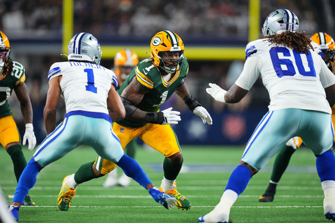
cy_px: 112
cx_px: 168
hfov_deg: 5.2
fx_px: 3721
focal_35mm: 400
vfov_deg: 3.4
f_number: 2.8
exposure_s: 1/2000
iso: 3200
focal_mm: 400
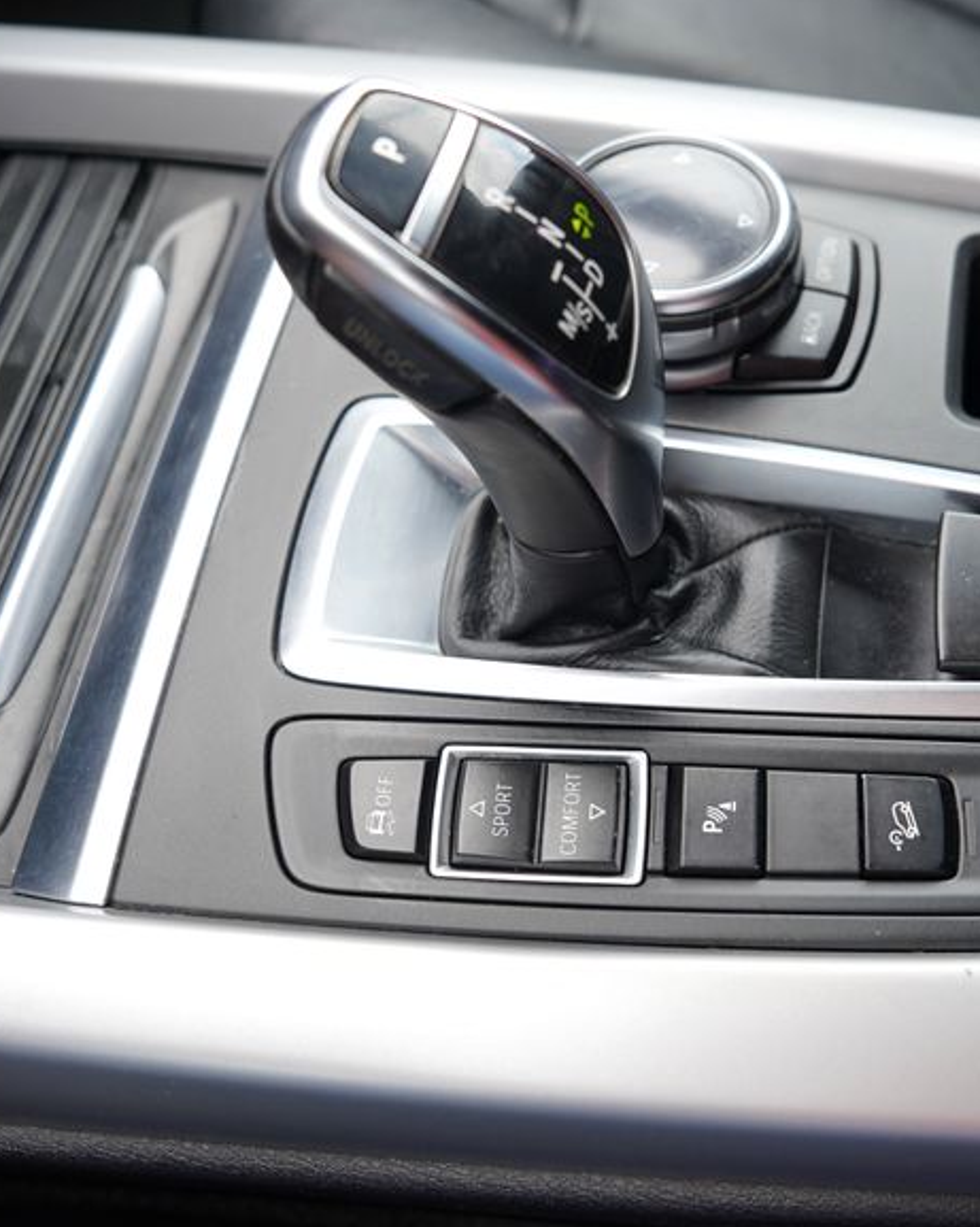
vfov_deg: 45.8
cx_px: 548
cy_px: 575
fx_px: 1451
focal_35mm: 40
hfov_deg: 37.3
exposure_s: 1/60
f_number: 4
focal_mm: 24
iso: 125
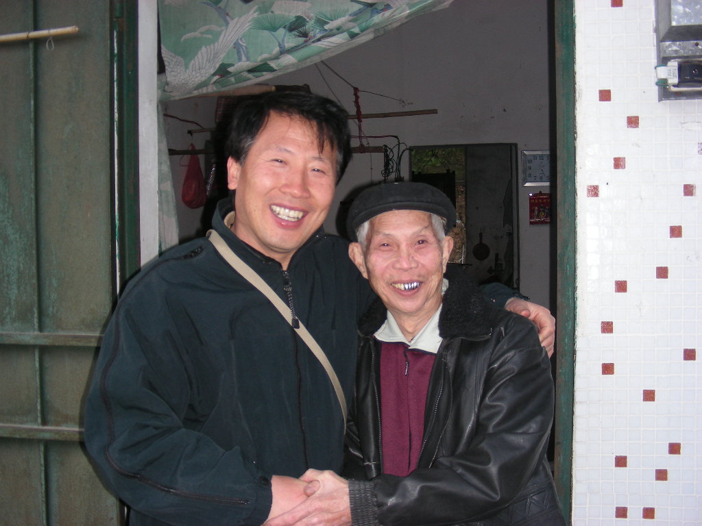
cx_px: 351
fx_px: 831
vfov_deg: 35.1
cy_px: 263
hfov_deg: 45.8
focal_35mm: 41
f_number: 3.5
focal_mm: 6.8
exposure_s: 1/60
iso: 70
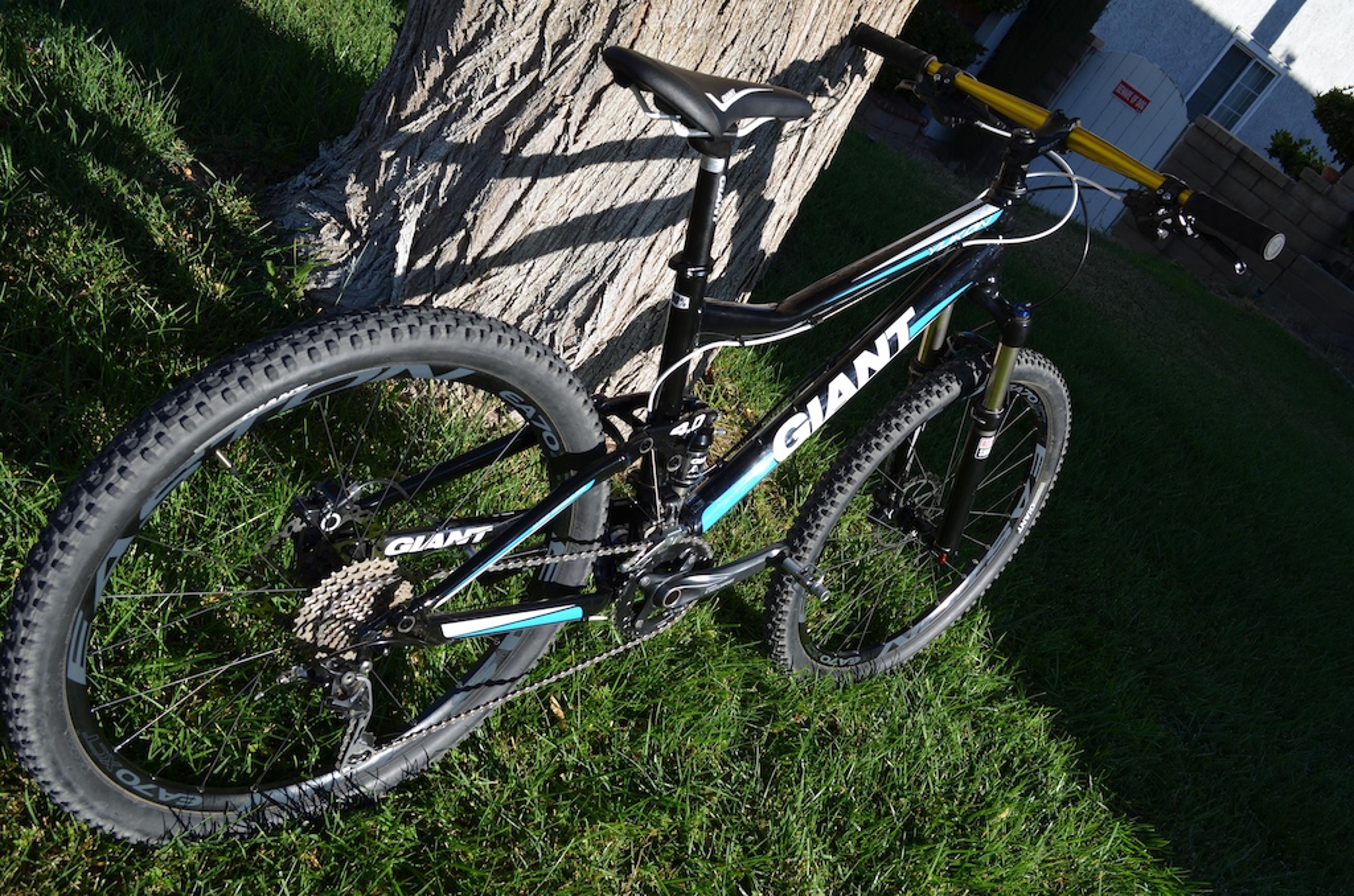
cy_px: 448
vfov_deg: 39.8
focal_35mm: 33
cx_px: 677
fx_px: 1238
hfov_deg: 57.3
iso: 140
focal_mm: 22
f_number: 8
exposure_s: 1/250
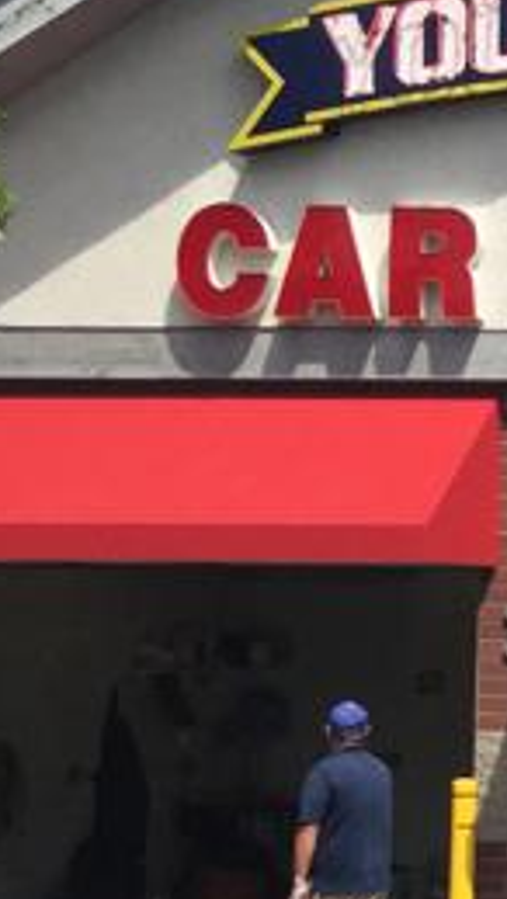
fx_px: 2983
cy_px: 559
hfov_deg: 7.8
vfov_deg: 17.1
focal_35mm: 125
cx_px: 1757
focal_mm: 4.15
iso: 32
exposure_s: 1/1721
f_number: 2.2
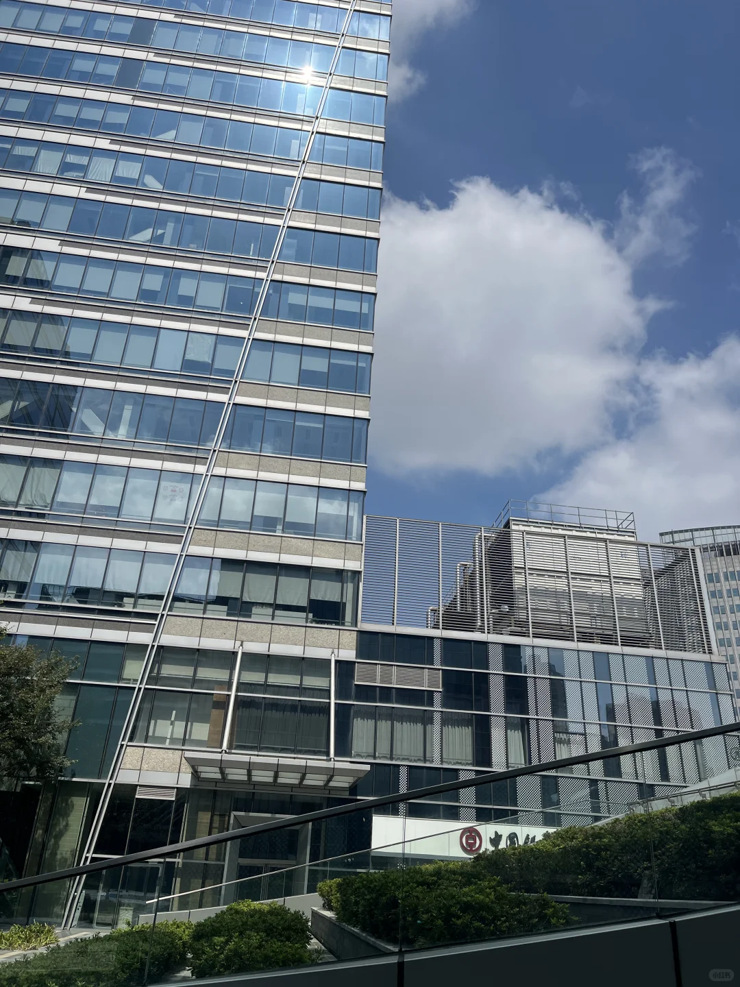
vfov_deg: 67.3
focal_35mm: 26
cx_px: 370
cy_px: 494
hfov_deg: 53.1
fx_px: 741
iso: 50
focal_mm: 5.1
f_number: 1.6
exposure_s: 1/7874
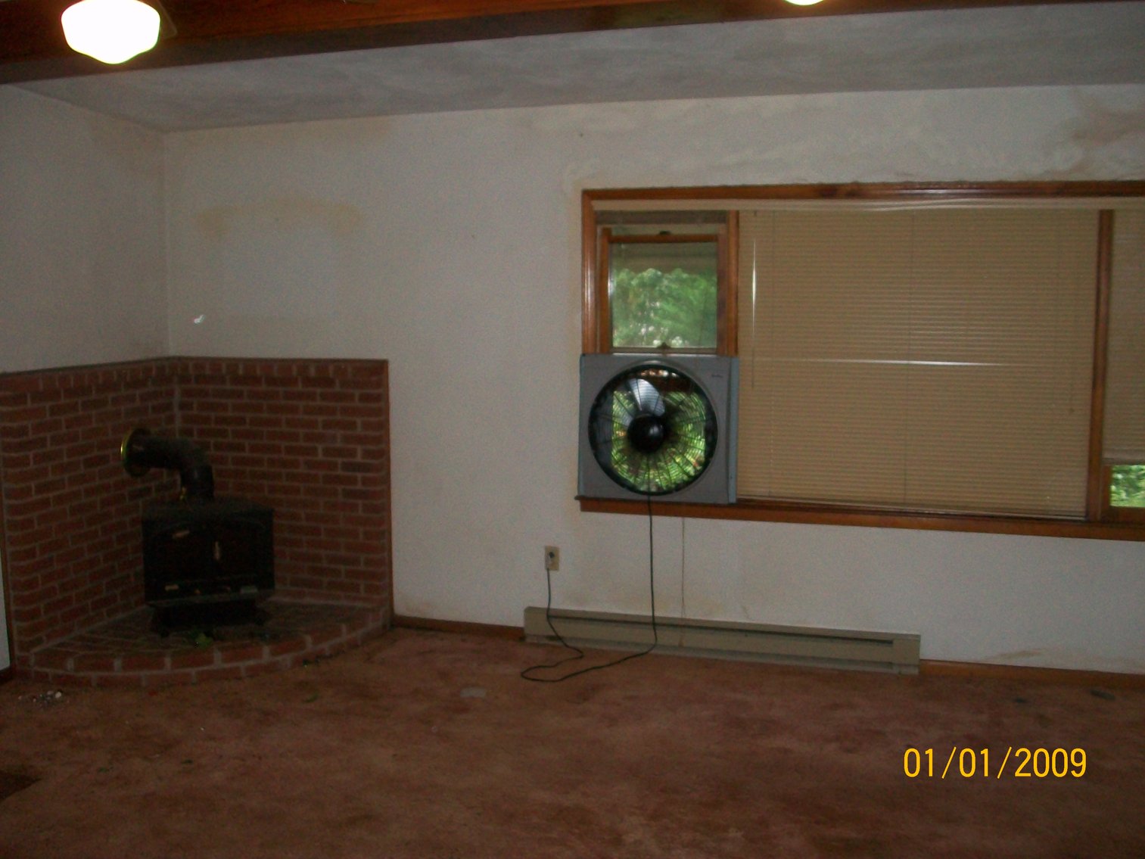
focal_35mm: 34
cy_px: 430
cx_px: 572
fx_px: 1125
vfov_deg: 41.8
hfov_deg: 54.0
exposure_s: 1/60
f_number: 2.8
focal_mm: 5.7
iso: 160
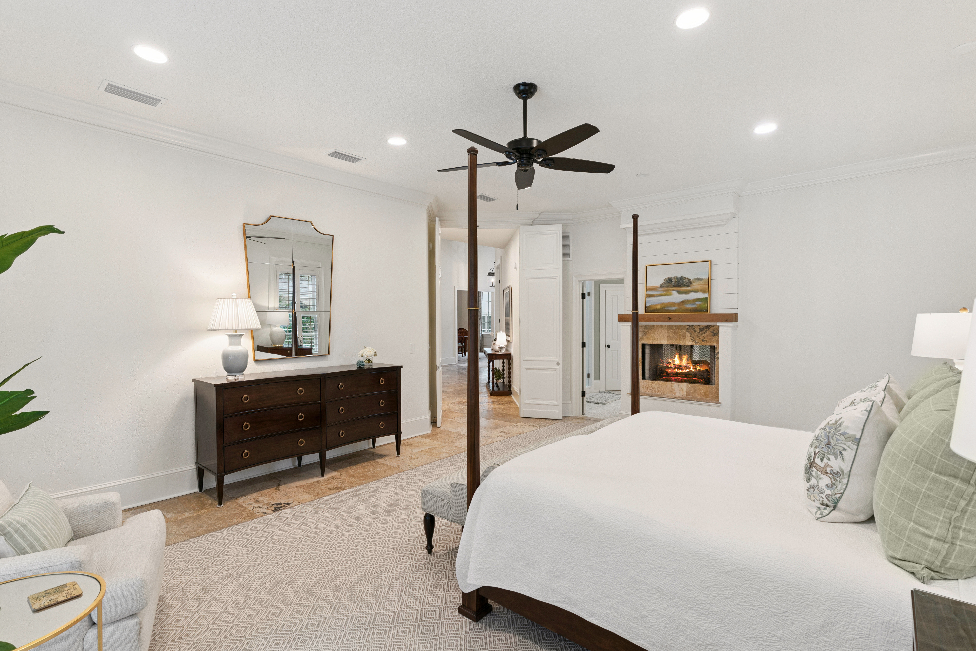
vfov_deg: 70.5
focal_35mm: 17
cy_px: 326
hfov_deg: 93.3
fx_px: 461
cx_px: 488
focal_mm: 17
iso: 250
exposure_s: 1/8
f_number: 8
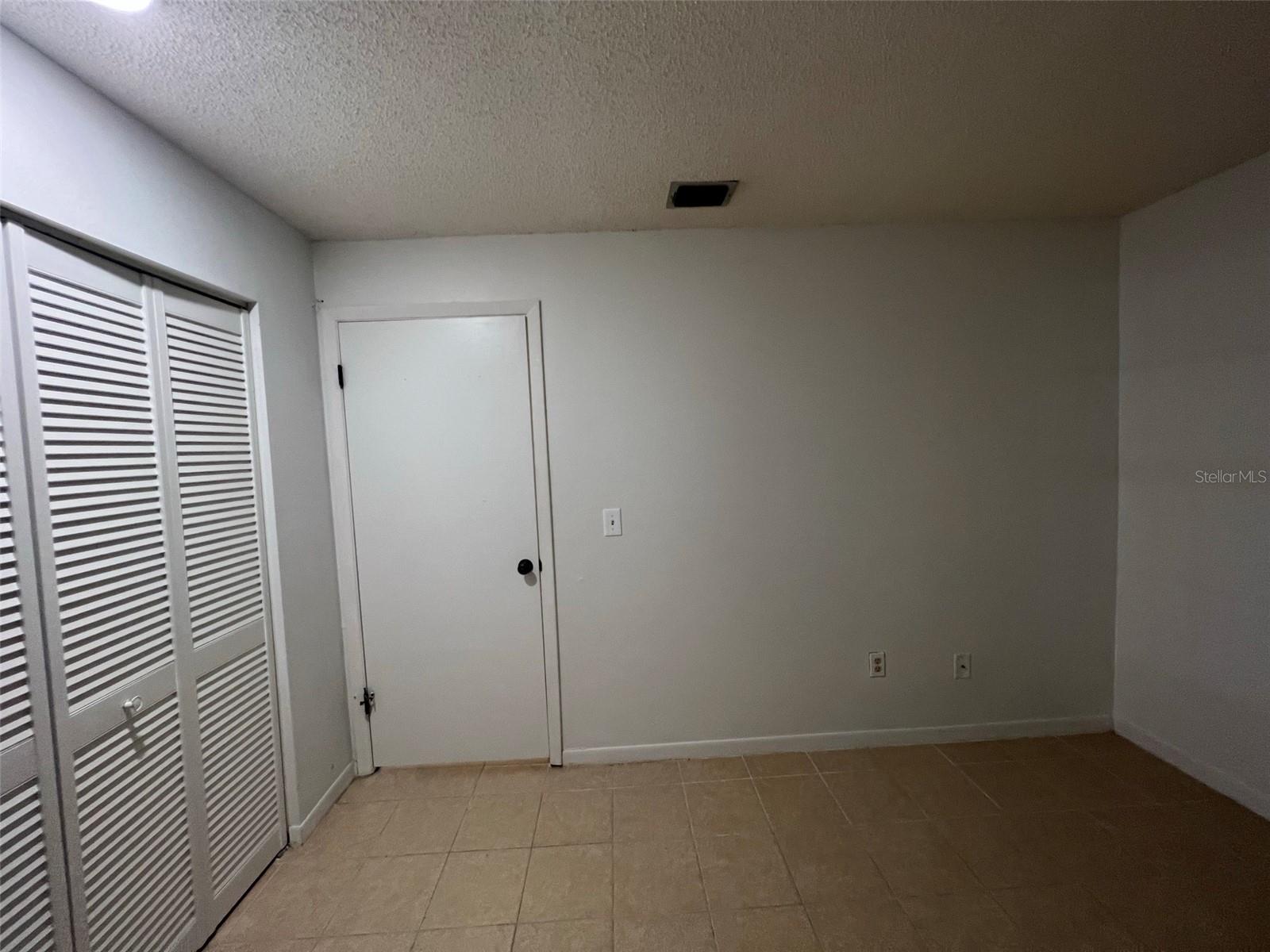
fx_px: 477
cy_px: 476
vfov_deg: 89.9
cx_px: 635
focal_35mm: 13
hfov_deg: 106.2
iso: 200
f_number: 1.8
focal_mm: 1.57
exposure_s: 1/60
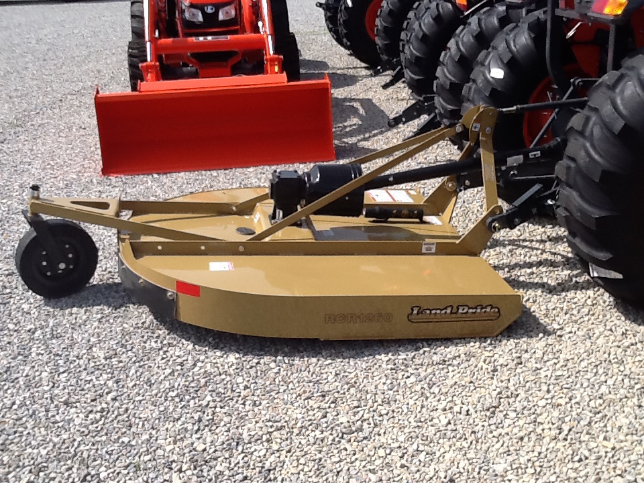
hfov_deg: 42.9
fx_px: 819
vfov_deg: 32.9
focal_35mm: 44
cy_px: 242
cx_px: 322
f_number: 2.4
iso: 40
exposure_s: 1/1408
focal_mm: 2.03
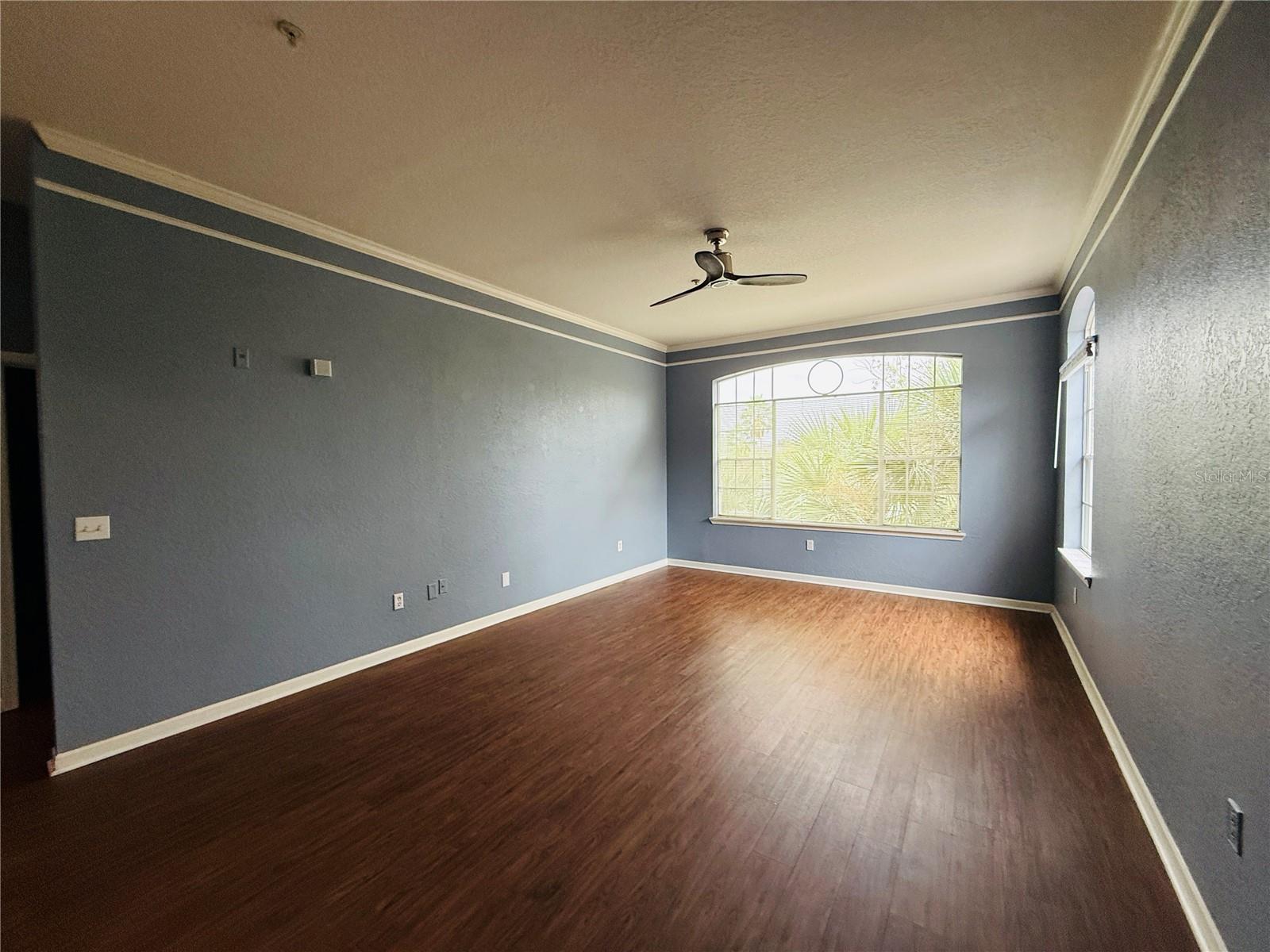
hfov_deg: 102.1
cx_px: 635
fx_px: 514
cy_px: 476
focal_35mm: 14
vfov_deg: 85.7
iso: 200
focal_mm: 2.22
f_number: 2.2
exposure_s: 1/120
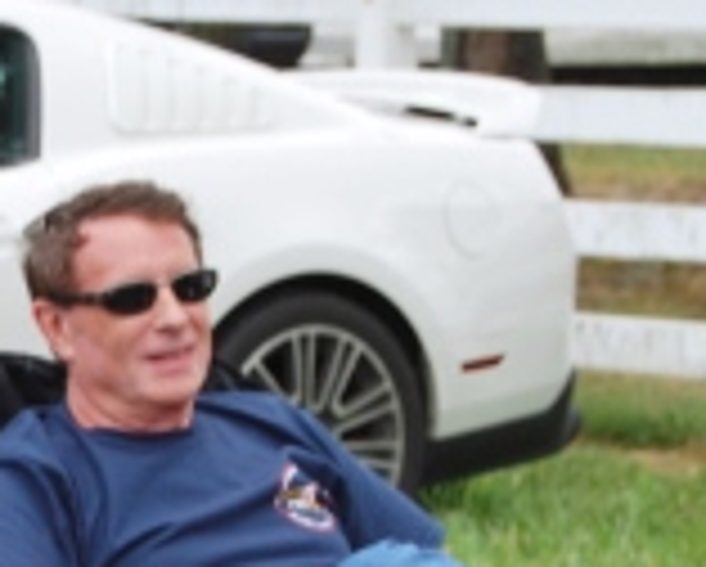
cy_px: 616
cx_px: -130
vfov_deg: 5.6
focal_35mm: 275
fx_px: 5753
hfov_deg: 7.0
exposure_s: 1/125
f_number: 5.6
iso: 100
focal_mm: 48
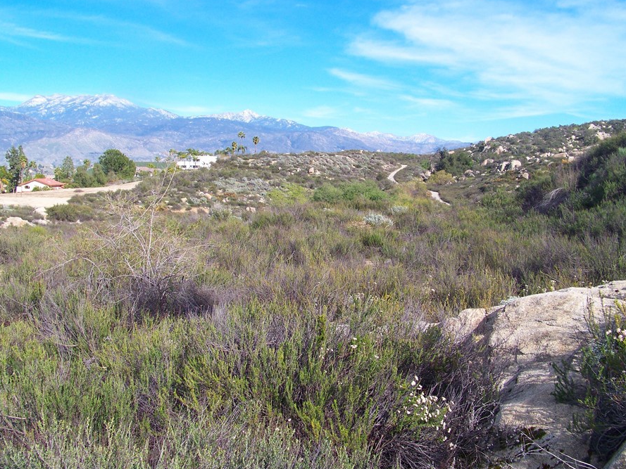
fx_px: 687
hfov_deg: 48.9
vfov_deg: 37.7
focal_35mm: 38
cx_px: 292
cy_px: 226
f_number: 3.6
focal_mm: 5.85
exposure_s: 1/500
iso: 64
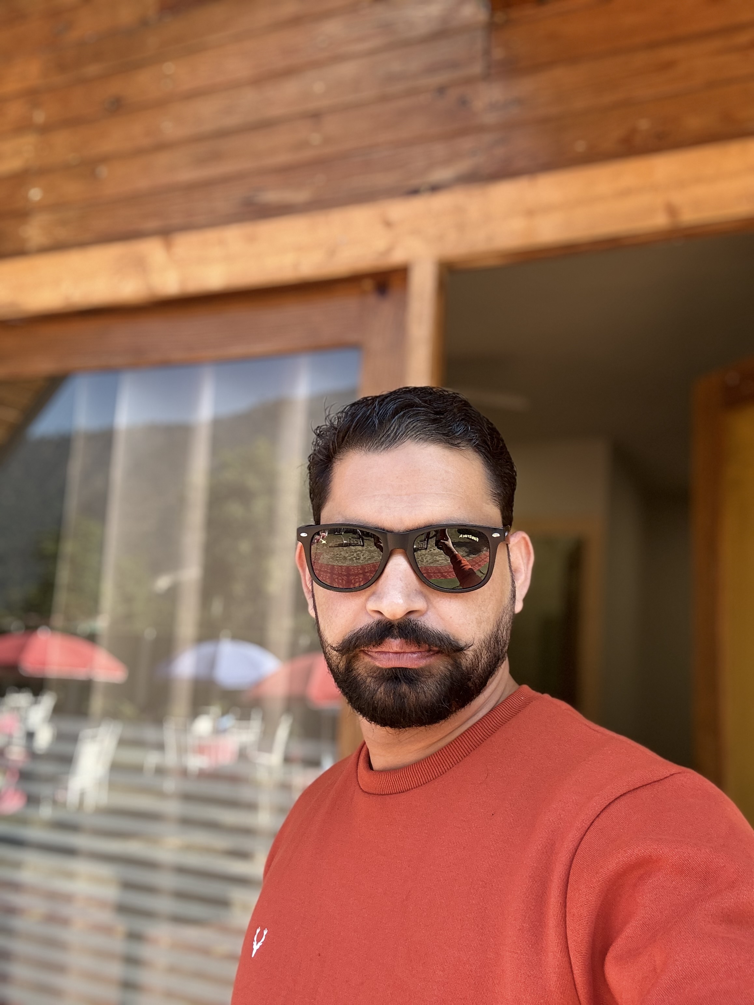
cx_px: 377
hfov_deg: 46.8
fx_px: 871
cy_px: 502
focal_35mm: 30
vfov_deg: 60.0
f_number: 1.9
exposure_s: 1/121
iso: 40
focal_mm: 2.69
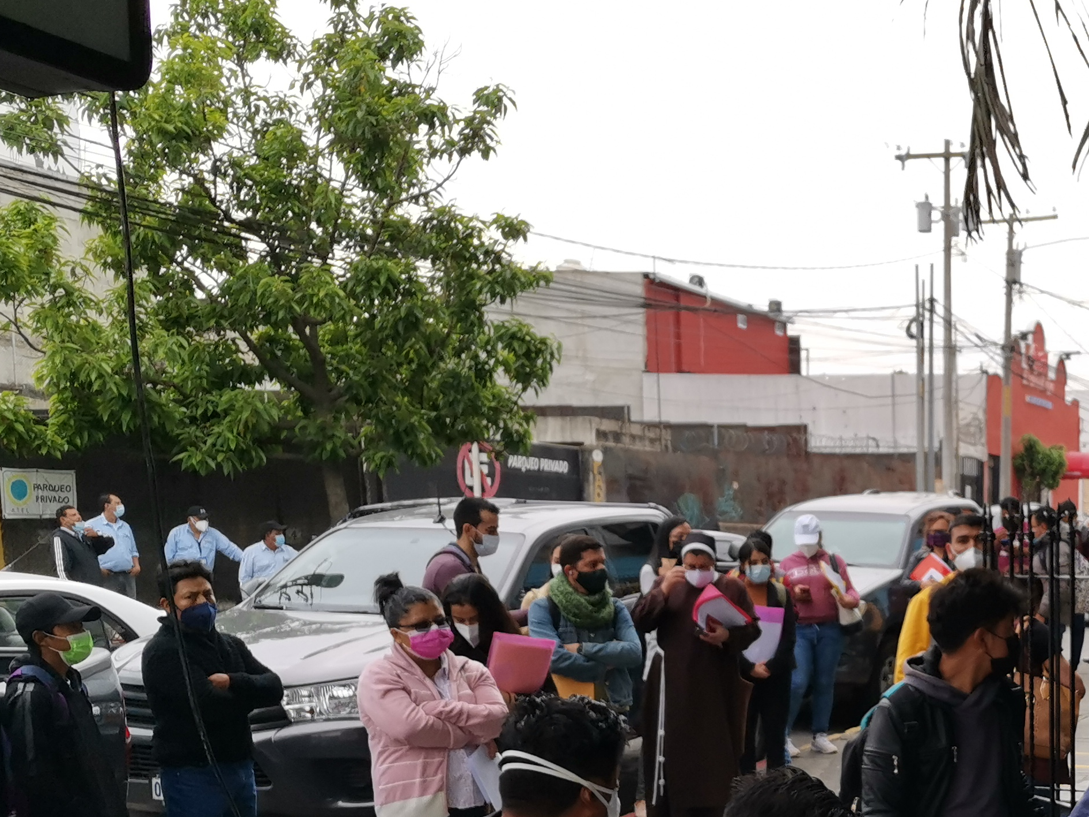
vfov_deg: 25.5
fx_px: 1730
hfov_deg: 32.4
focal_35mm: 55
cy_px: 781
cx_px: 1071
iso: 50
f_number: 1.8
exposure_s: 1/371
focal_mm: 4.75
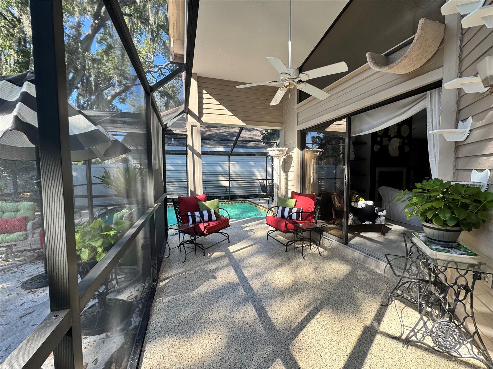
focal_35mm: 14
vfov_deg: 85.7
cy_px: 184
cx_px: 246
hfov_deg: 102.1
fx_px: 199
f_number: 2.2
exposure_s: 1/204
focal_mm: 2.22
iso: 40
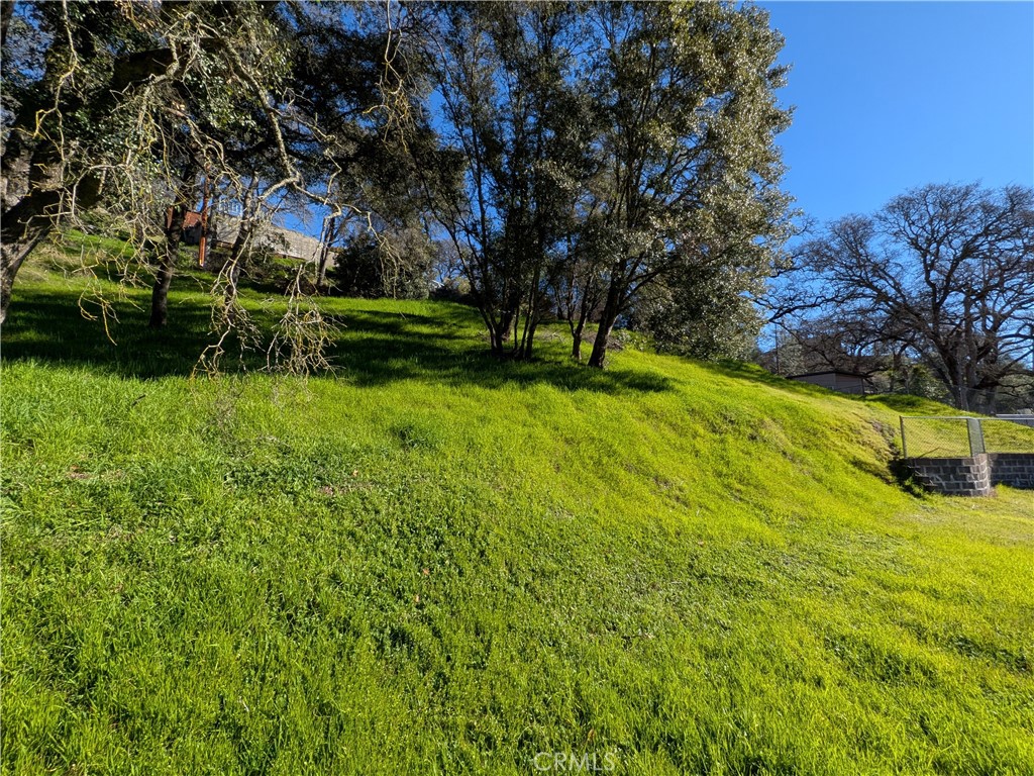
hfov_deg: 106.2
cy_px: 388
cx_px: 517
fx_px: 388
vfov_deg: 89.9
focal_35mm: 13
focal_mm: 1.54
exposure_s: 1/762
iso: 32
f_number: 2.2
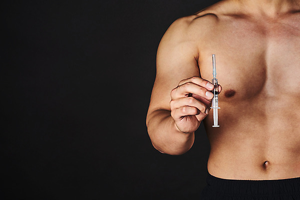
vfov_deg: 13.1
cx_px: 150
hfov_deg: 19.4
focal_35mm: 105
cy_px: 100
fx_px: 875
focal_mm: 105
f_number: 22
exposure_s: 1/125
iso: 100
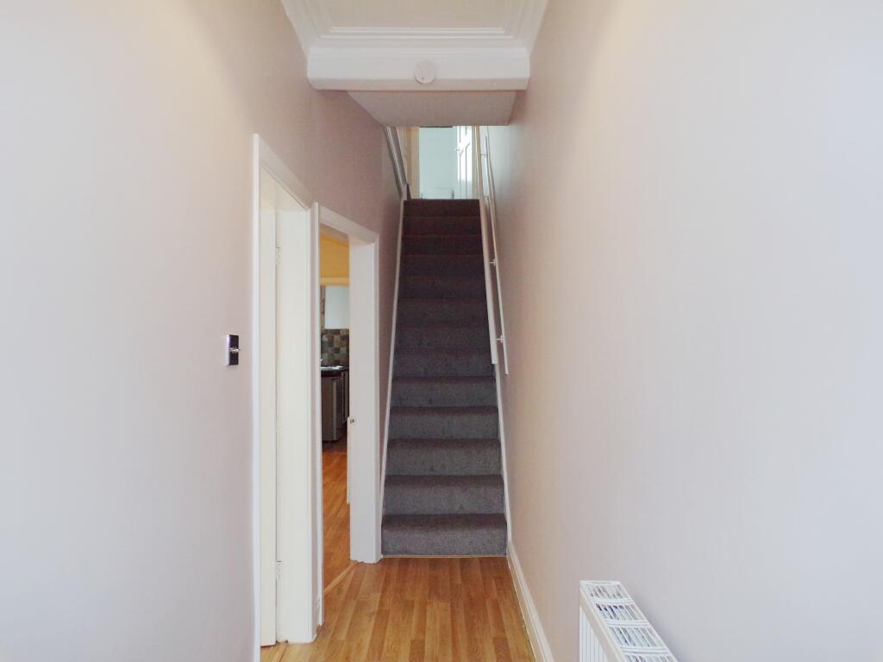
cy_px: 331
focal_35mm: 24
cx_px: 442
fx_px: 612
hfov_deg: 71.6
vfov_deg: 56.8
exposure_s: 1/60
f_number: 3
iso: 200
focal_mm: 4.3
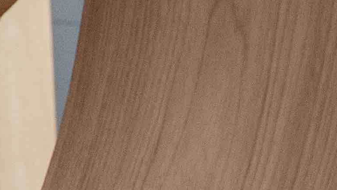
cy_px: 344
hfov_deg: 9.8
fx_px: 1698
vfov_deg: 6.3
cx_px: -518
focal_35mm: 190
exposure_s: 1/50
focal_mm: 13
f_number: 2.8
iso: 1250
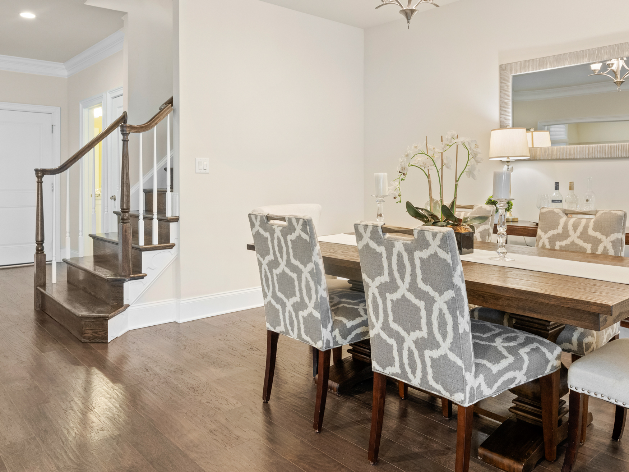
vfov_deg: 49.3
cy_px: 180
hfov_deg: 63.4
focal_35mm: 28
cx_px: 321
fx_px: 509
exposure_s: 1/3
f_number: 7.1
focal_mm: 17
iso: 500
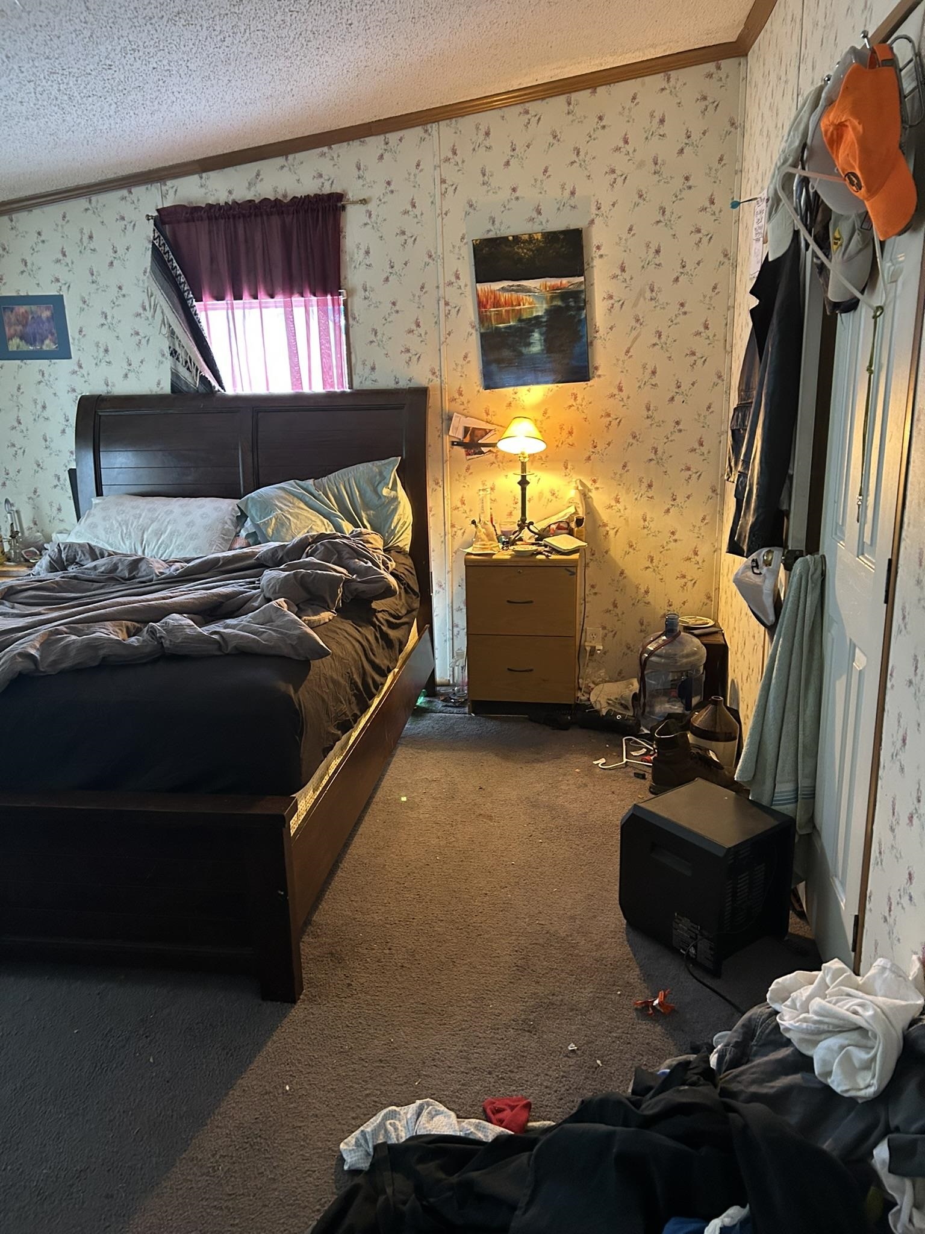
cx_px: 462
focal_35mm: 26
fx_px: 926
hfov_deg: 53.1
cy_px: 617
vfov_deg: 67.3
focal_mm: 5.7
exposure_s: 1/41
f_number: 1.5
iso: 500
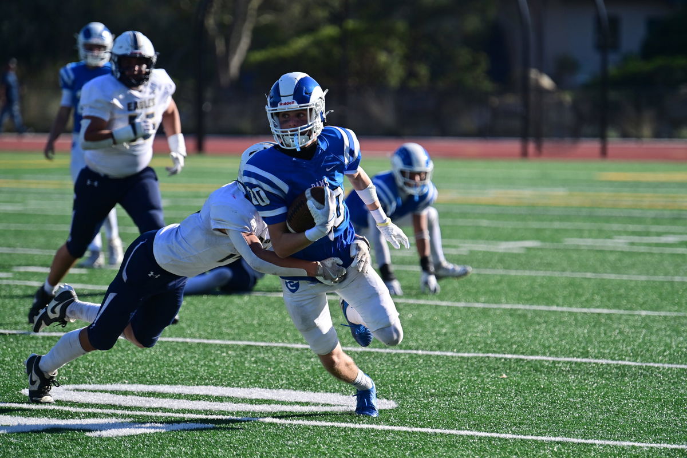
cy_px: 229
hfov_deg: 8.6
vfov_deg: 5.7
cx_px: 344
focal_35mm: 240
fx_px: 4580
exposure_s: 1/1600
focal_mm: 240
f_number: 4
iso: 200
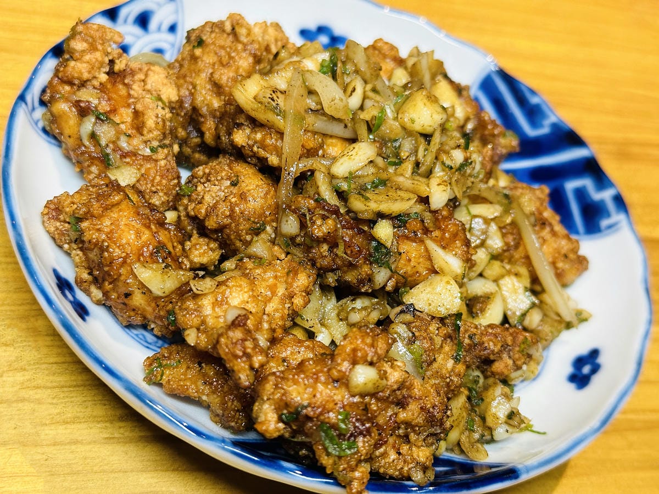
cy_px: 247
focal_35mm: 48
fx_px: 914
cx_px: 330
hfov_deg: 39.7
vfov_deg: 30.3
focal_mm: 6.86
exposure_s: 1/60
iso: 250
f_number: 1.78
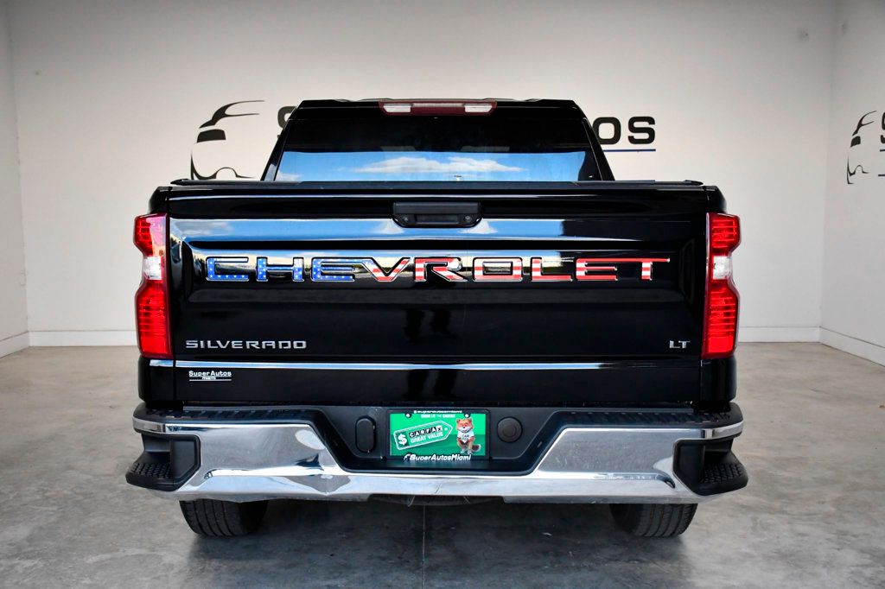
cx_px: 442
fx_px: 958
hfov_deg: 49.6
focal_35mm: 39
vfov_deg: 34.2
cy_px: 294
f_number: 4.5
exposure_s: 1/1600
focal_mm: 26
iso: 2500
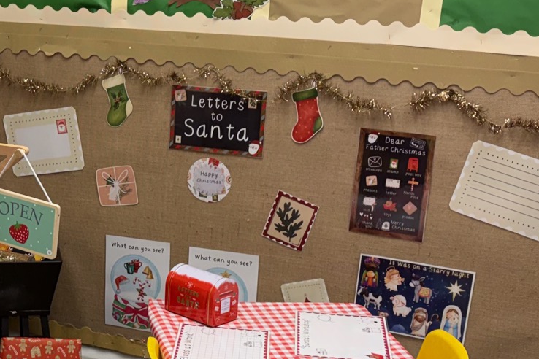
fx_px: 1123
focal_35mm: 75
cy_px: 255
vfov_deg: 18.1
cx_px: 23
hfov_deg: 25.9
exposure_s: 1/100
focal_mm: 5.96
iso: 64
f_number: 1.6
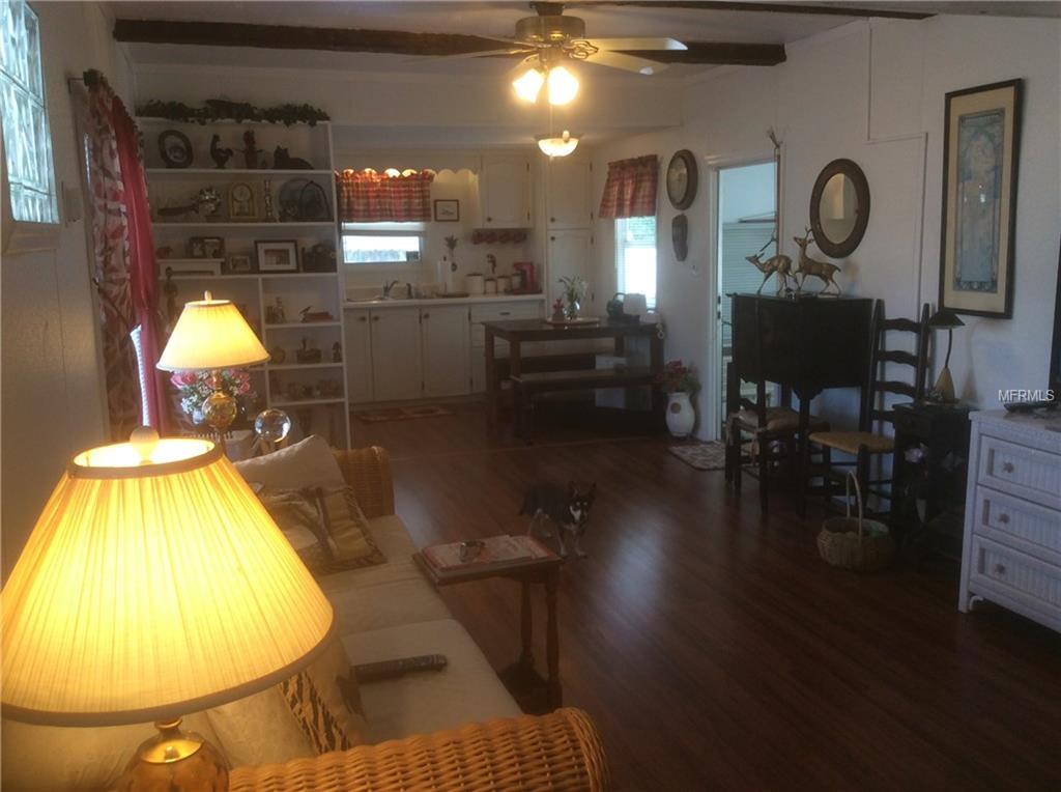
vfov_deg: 44.0
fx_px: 979
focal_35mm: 32
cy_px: 396
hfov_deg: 56.9
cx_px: 530
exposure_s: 1/24
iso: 40
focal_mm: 3.3
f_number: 2.4
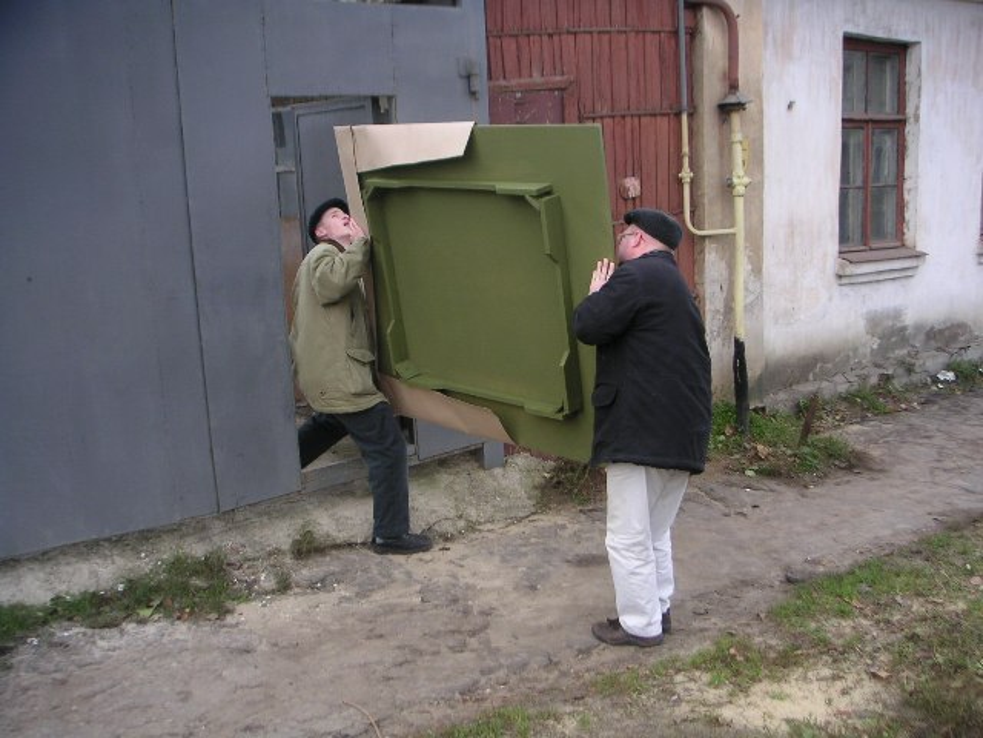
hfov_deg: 49.0
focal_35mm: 38
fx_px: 1079
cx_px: 492
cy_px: 369
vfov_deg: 37.7
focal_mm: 6
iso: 50
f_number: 2.8
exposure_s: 1/180
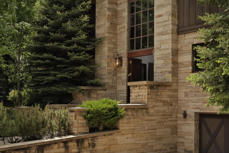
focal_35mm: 48
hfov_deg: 39.0
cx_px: 35
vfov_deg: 27.8
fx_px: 305
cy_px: 45
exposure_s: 1/1000
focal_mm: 17
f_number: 7.1
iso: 320
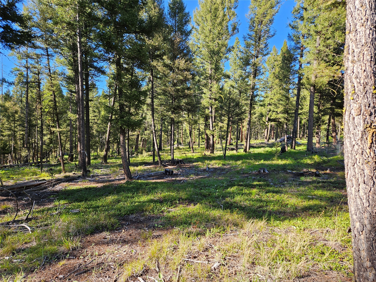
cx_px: 188
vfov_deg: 58.9
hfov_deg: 73.9
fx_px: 250
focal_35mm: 23
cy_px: 141
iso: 25
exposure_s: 1/329
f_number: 1.8
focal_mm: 5.4
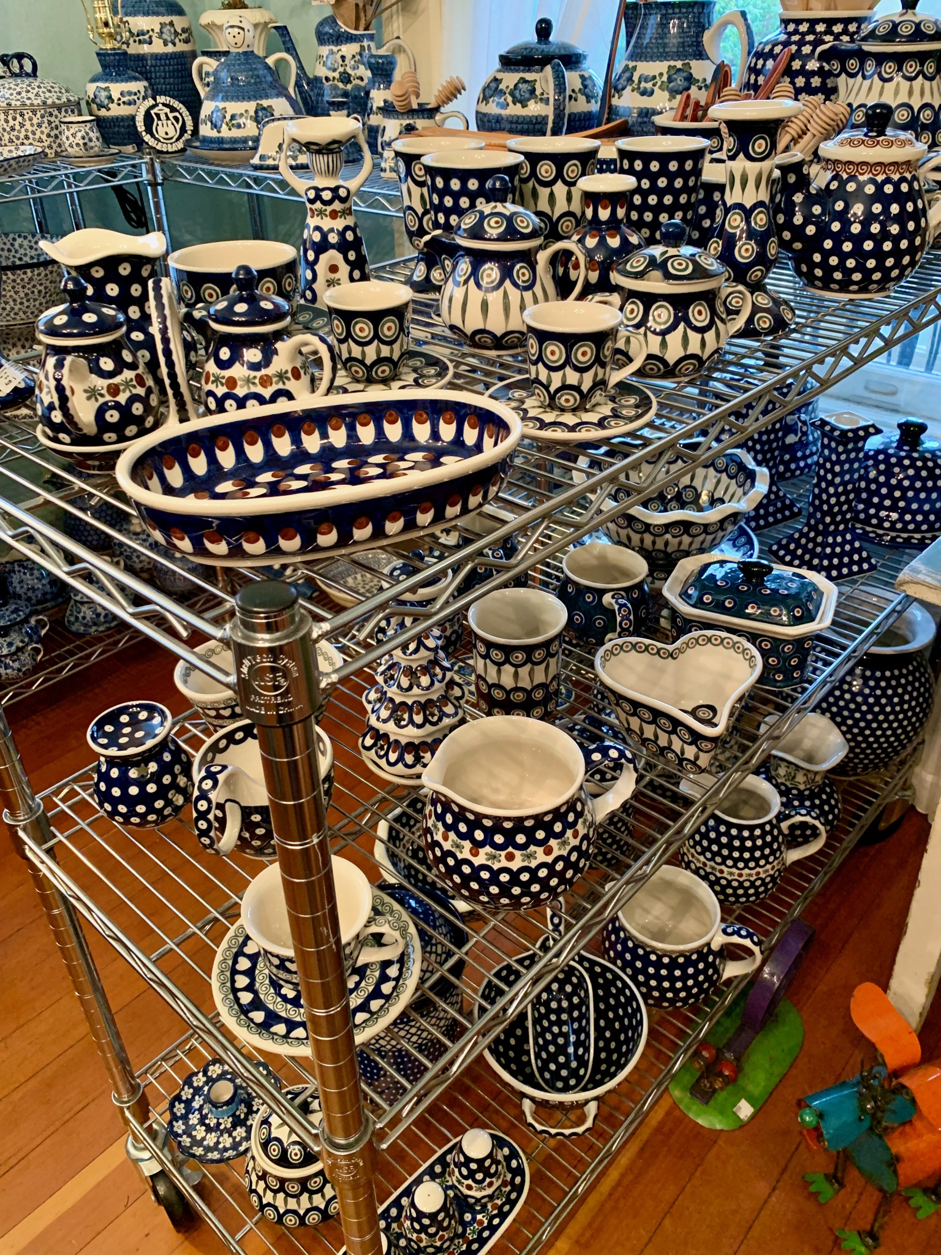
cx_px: 470
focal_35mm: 26
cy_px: 628
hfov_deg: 53.1
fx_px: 942
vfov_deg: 67.3
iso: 500
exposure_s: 1/30
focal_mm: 4.25
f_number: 1.8
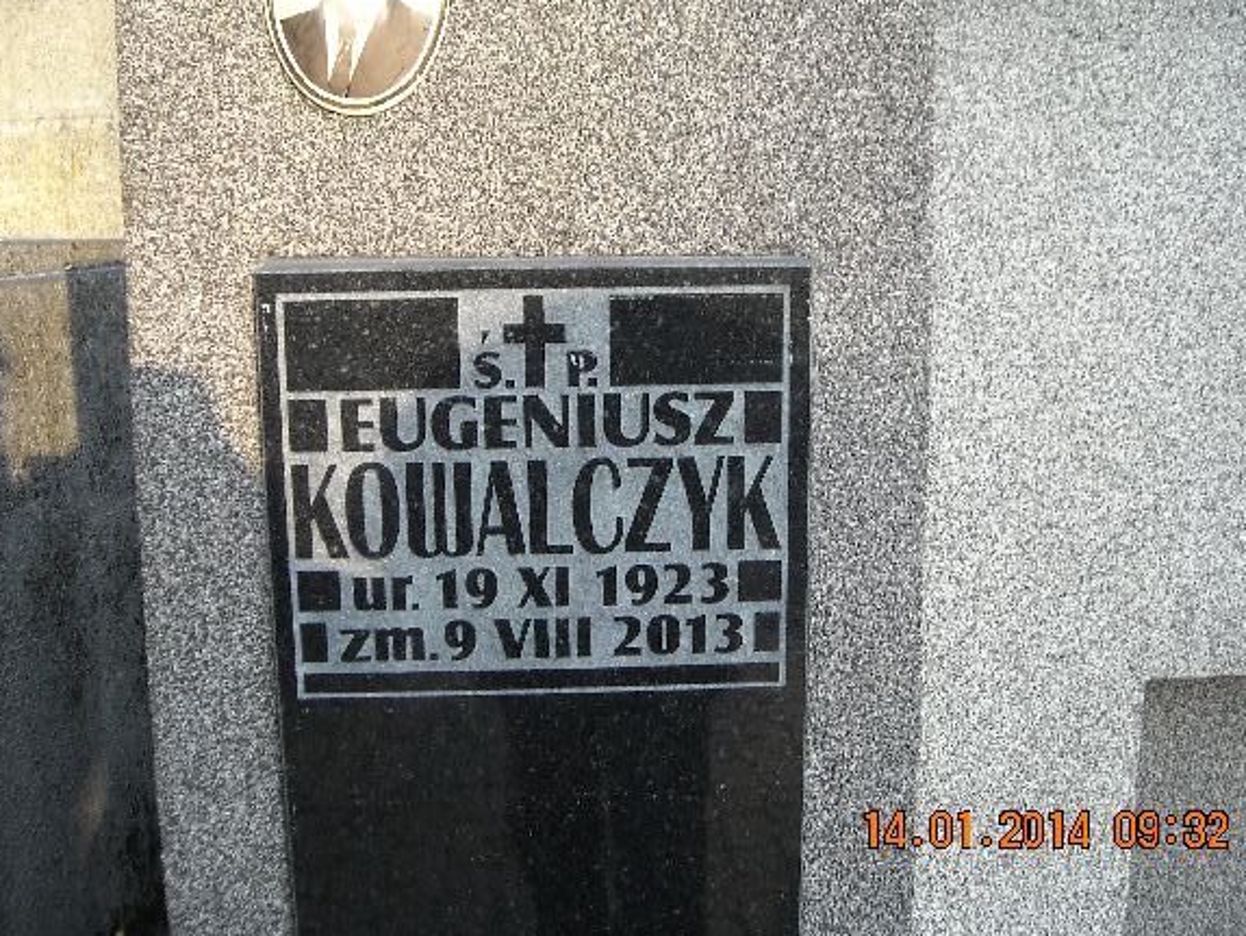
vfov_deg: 36.8
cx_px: 593
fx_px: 1404
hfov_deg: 47.8
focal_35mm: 39
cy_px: 419
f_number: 2.8
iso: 200
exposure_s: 1/184
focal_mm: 5.7
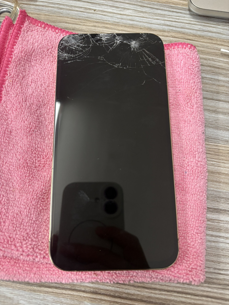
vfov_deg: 67.3
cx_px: 114
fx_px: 229
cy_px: 152
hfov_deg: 53.1
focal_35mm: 26
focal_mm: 5.96
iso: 250
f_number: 1.6
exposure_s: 1/60
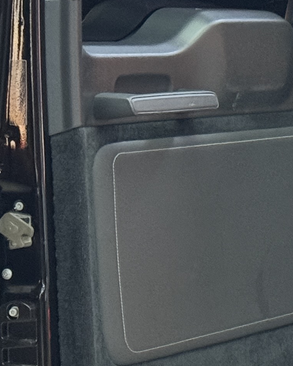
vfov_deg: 9.7
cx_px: 637
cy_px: 155
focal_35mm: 200
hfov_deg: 7.4
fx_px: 2168
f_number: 1.78
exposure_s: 1/33
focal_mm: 6.76
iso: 400
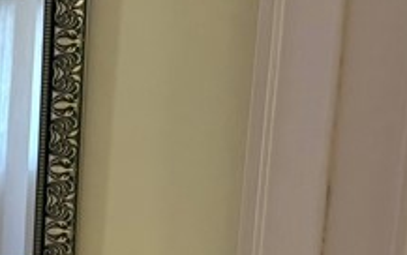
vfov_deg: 9.8
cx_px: -396
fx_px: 1443
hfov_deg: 13.8
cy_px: 366
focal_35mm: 130
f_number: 1.6
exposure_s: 1/72
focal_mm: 5.96
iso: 125
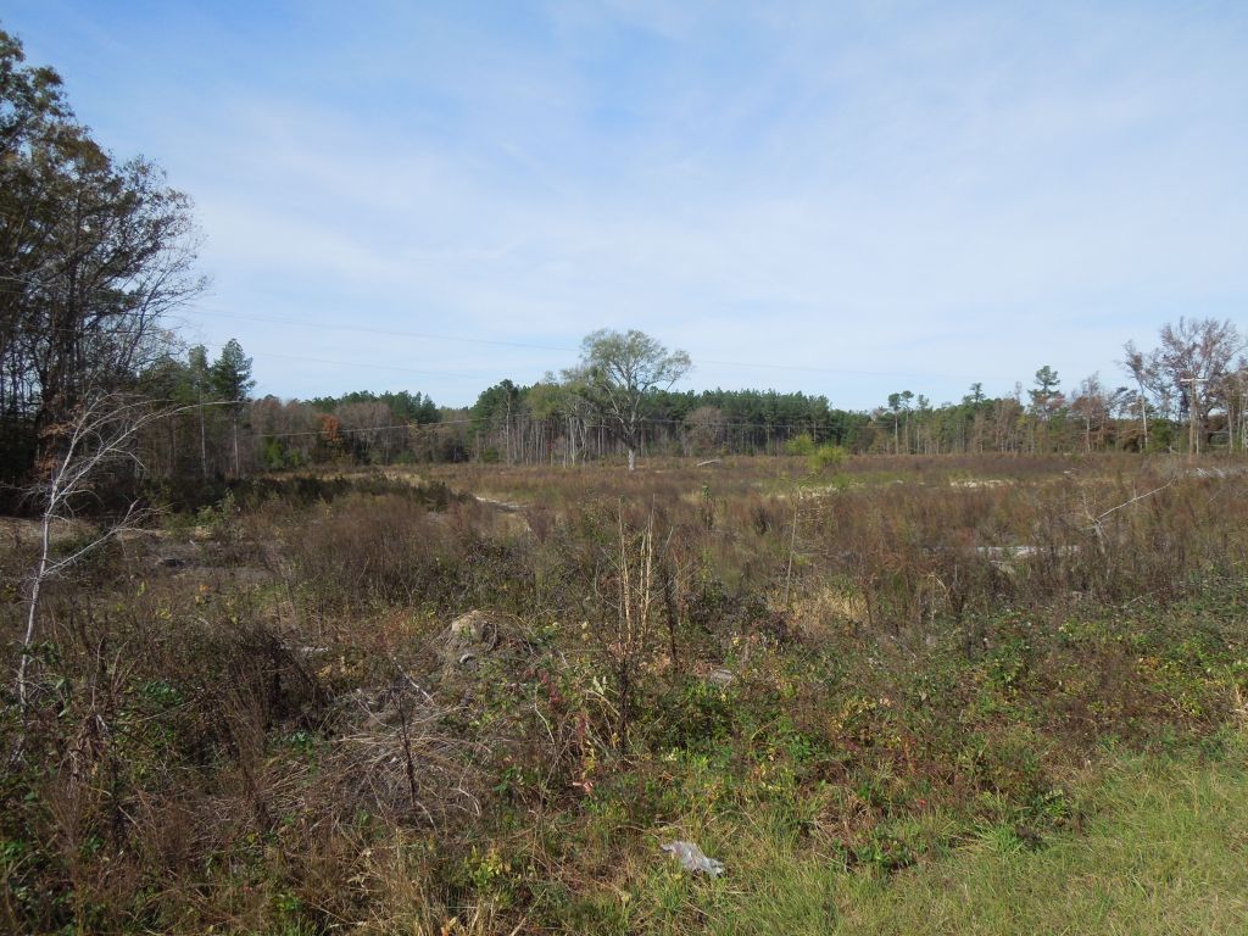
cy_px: 468
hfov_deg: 69.4
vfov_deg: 54.9
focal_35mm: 25
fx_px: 901
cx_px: 624
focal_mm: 4.5
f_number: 3.3
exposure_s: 1/1250
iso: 100
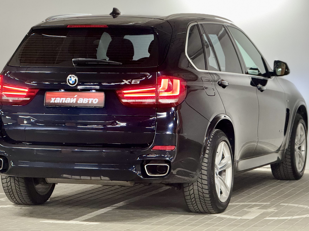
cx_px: 146
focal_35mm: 137
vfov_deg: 10.8
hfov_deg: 14.4
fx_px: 1223
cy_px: 111
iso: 640
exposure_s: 1/50
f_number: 2.8
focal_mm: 15.66
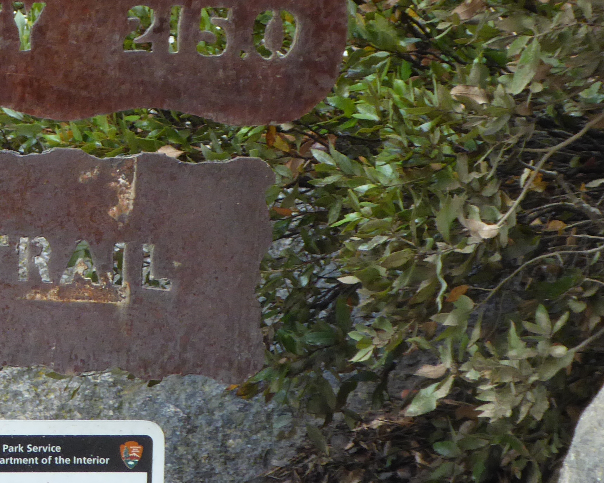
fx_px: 3039
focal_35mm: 170
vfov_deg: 9.1
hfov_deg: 11.1
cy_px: 178
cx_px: -120
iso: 200
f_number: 4.3
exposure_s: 1/50
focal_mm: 10.9
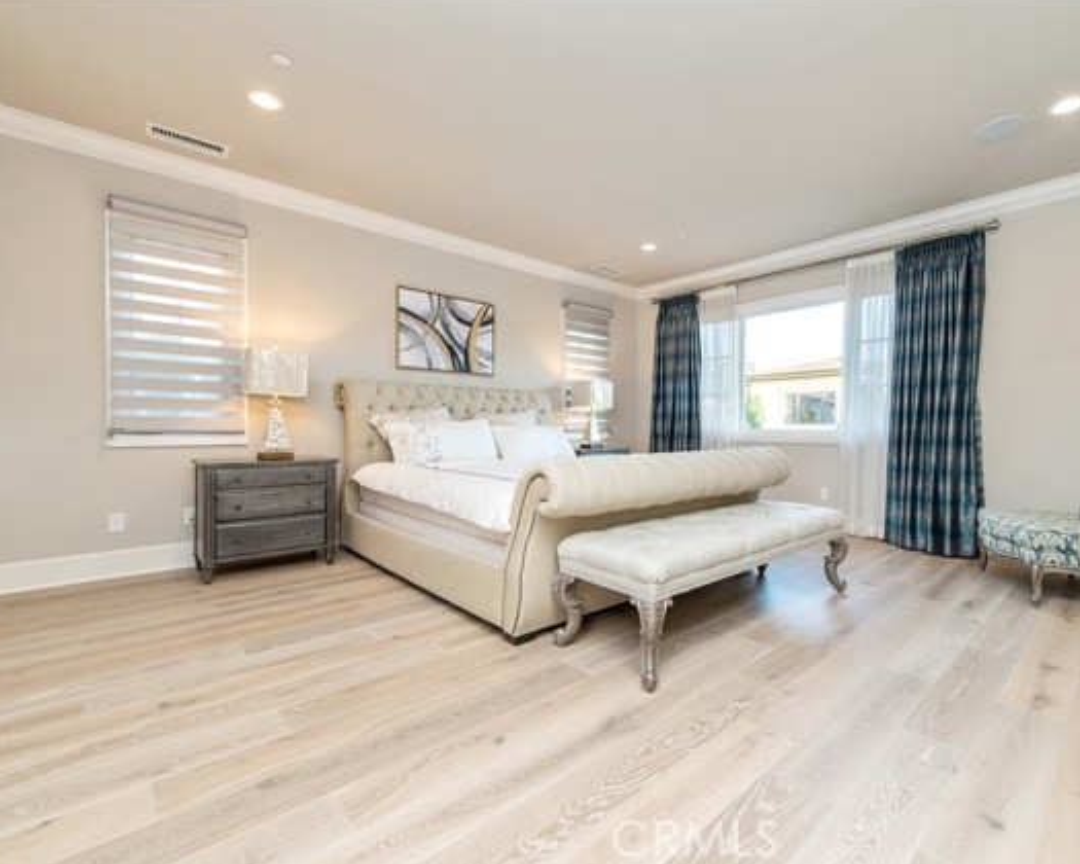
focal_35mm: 16
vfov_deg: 80.4
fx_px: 511
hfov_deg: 92.7
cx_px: 607
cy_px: 430
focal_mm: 14
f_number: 4.5
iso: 200
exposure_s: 1/80
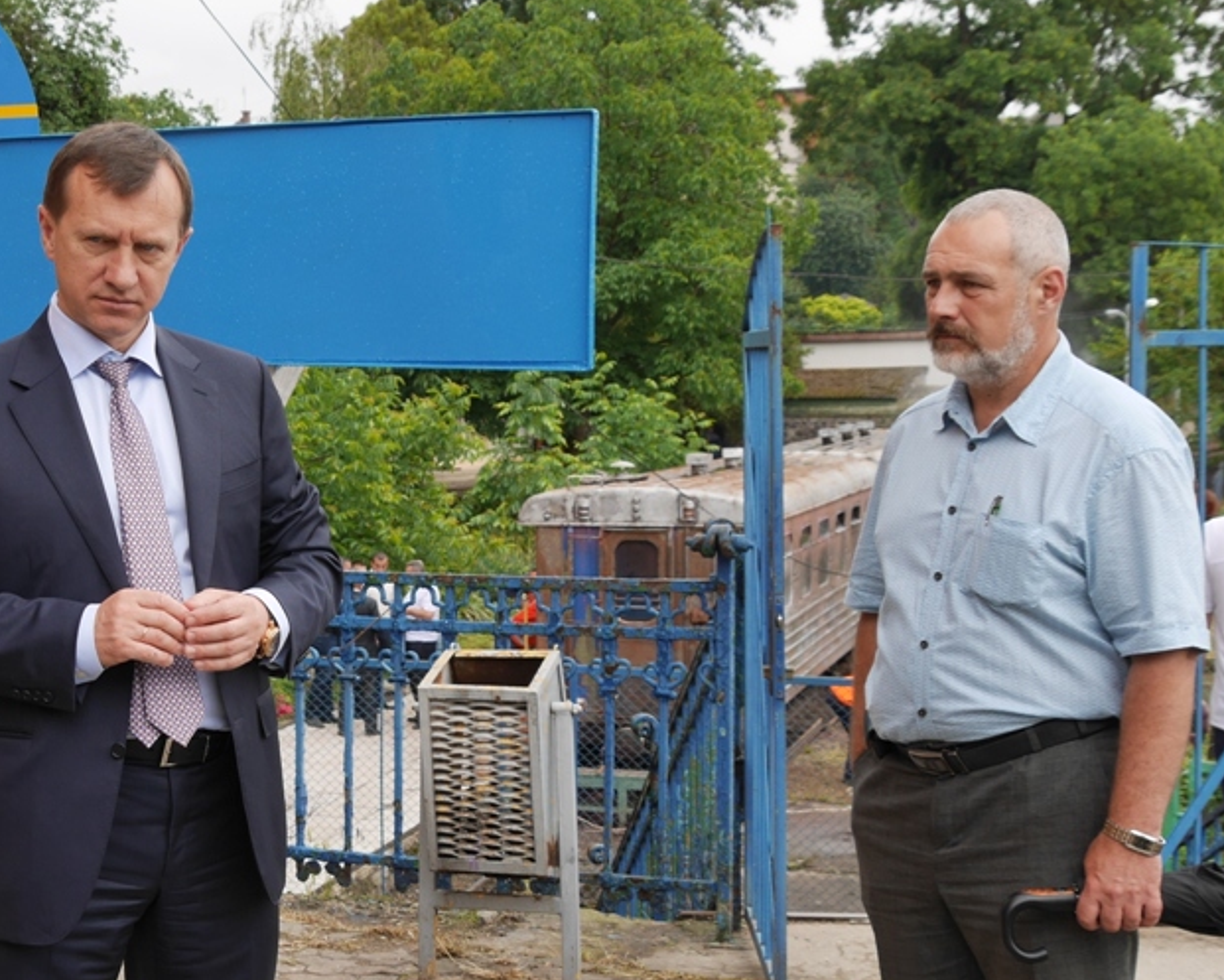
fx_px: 2319
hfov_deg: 29.1
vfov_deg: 23.8
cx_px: 313
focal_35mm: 64
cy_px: 587
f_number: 5.6
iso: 200
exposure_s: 1/200
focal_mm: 21
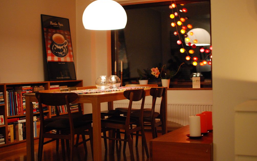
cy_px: 74
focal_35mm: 55
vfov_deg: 23.8
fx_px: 382
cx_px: 127
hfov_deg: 37.2
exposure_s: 1/15
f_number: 2
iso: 1250
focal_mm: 35
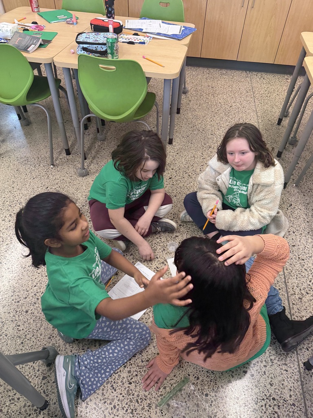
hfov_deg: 56.8
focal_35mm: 24
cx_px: 156
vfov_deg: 71.6
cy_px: 209
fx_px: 289
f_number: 1.78
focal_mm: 6.76
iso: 320
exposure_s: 1/120
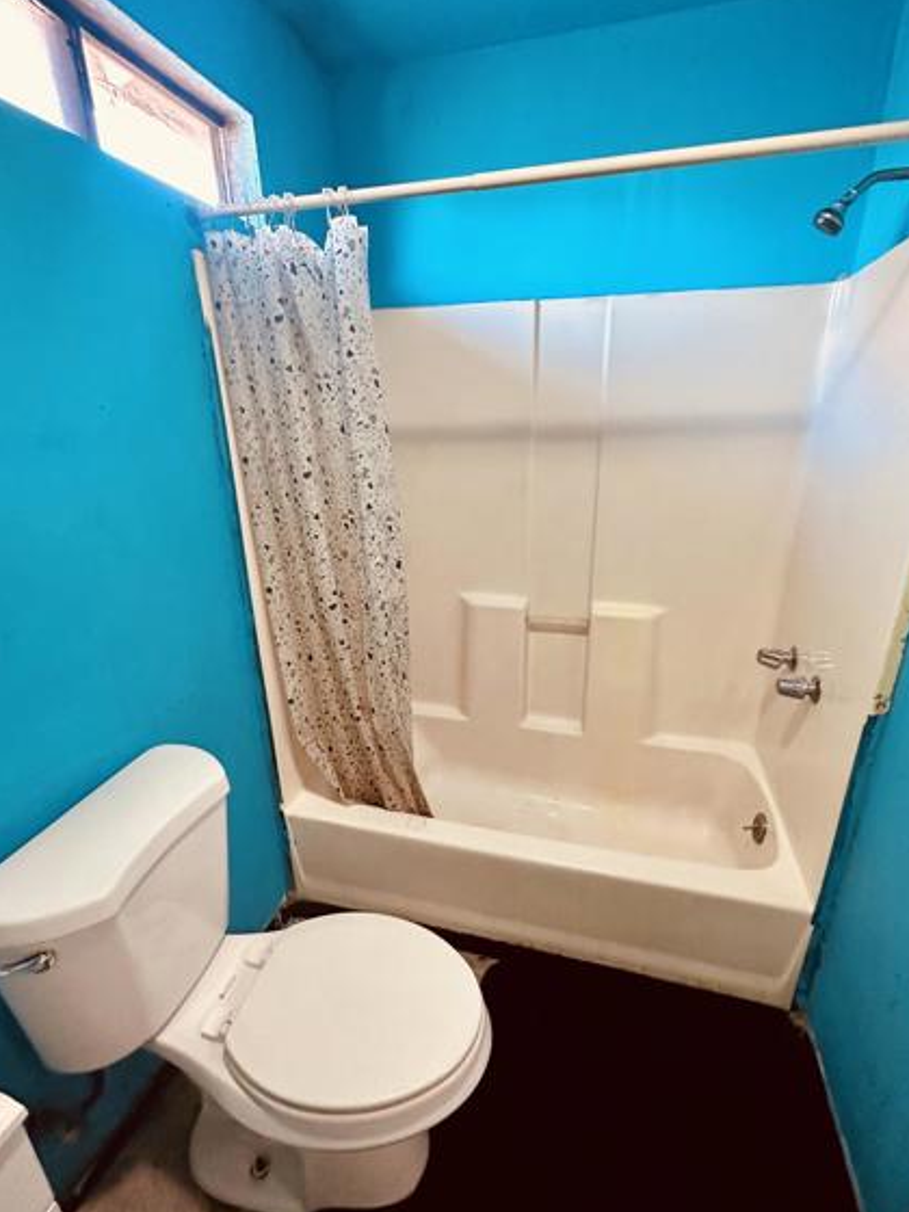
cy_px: 610
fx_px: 560
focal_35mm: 16
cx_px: 478
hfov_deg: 78.0
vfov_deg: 94.5
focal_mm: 2.22
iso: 640
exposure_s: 1/60
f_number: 2.2
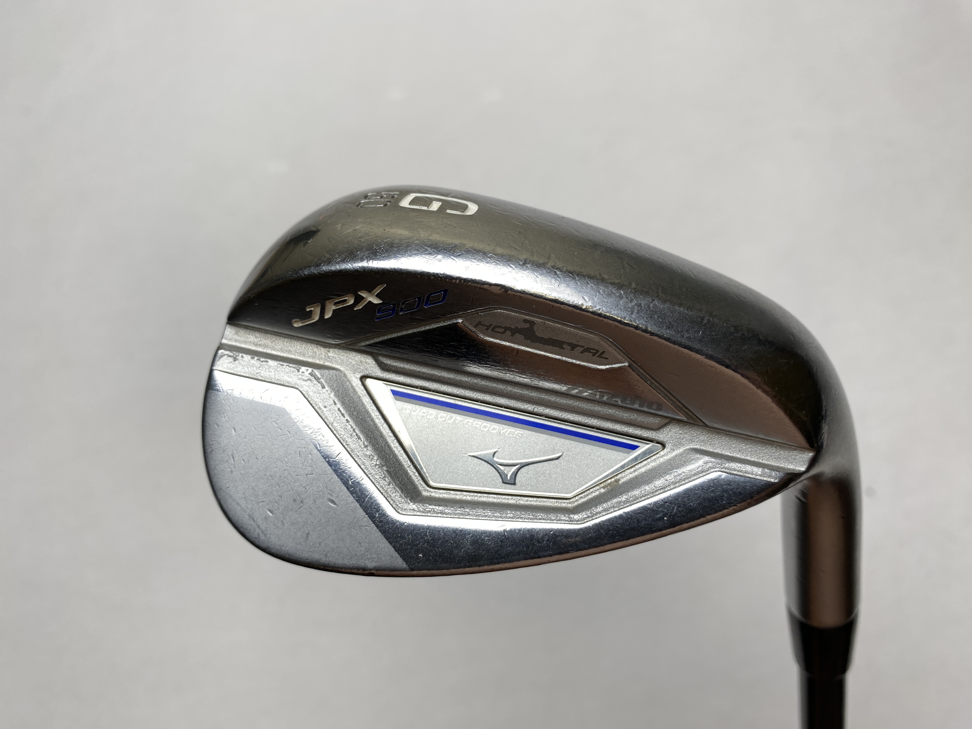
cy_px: 364
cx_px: 486
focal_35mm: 26
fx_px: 730
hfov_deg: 67.3
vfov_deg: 53.1
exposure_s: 1/268
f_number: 1.8
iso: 32
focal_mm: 4.25
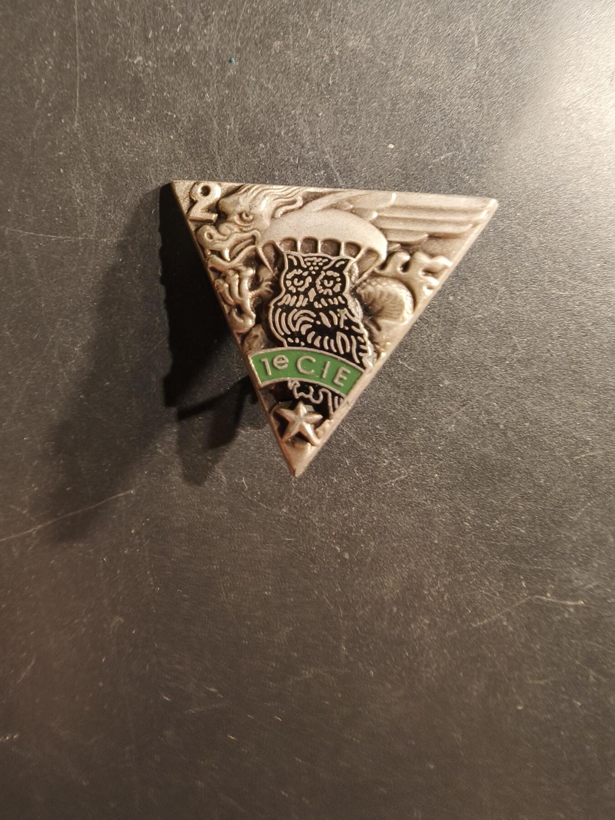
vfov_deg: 73.9
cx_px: 308
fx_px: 545
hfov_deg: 58.9
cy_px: 410
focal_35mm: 23
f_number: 2
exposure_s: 1/33.3
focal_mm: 2.32
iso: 320
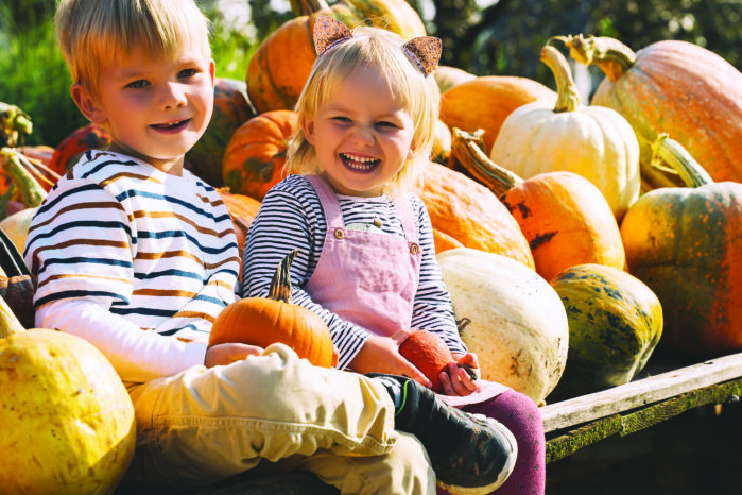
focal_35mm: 103
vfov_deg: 13.3
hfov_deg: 19.8
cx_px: 415
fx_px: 2123
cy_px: 236
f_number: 5
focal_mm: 75
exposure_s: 1/125
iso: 50
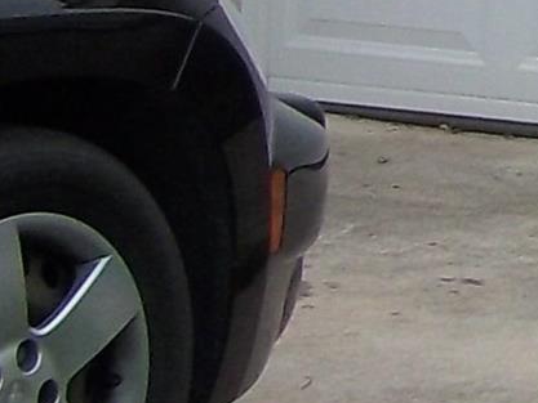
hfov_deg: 6.6
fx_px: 4120
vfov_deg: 5.4
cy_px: -630
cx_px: 1724
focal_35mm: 265
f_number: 8
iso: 80
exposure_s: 1/200
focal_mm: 6.5
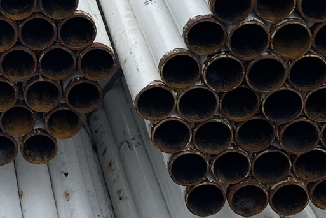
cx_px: -29
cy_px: -168
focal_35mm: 108
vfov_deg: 11.8
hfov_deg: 18.3
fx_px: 978
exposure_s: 1/2433
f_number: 1.6
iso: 32
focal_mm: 5.1
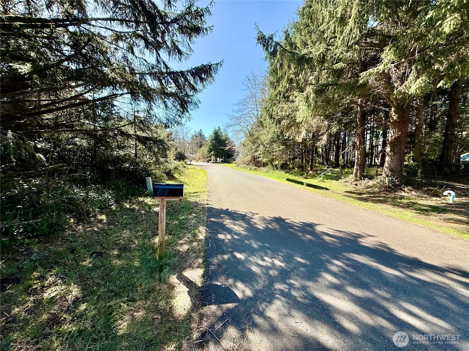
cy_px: 176
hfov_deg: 102.1
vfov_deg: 85.7
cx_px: 234
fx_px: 190
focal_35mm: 14
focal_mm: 2.22
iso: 64
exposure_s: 1/985
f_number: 2.2
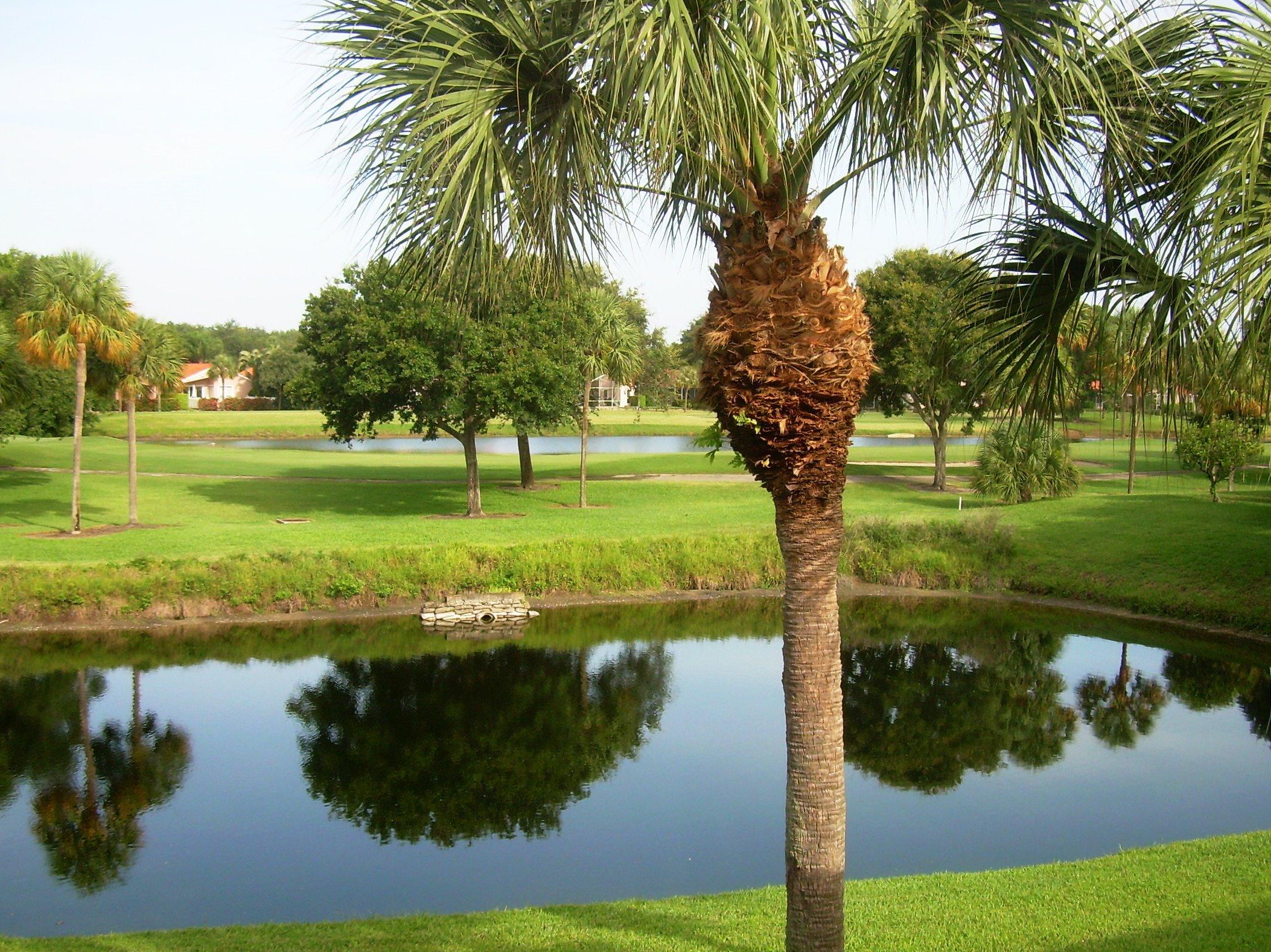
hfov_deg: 45.8
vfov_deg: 35.1
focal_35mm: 41
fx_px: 1505
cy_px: 500
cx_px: 654
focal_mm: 6.3
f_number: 2.8
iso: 50
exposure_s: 1/354
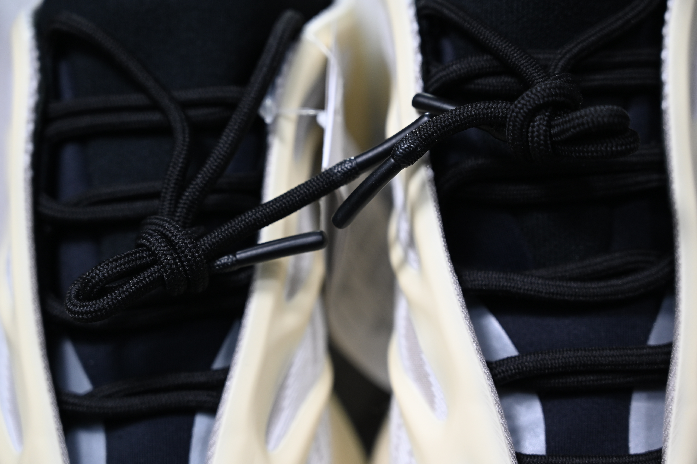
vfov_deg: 19.4
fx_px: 1354
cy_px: 232
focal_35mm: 70
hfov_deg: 28.9
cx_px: 348
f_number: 4
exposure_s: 1/250
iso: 500
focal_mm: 70
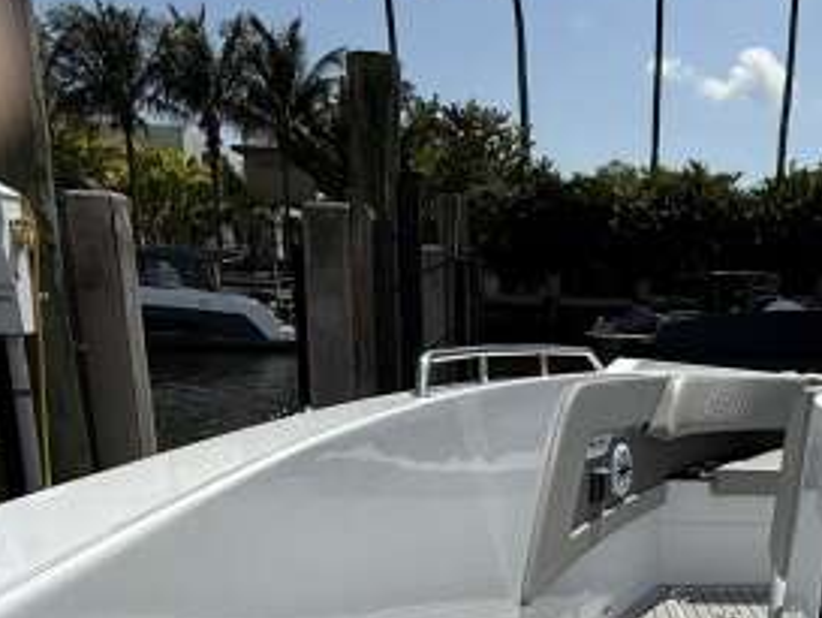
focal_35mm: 41
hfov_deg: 43.6
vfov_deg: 33.1
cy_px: 570
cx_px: 656
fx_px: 974
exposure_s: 1/5155
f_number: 2.2
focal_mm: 2.22
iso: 50
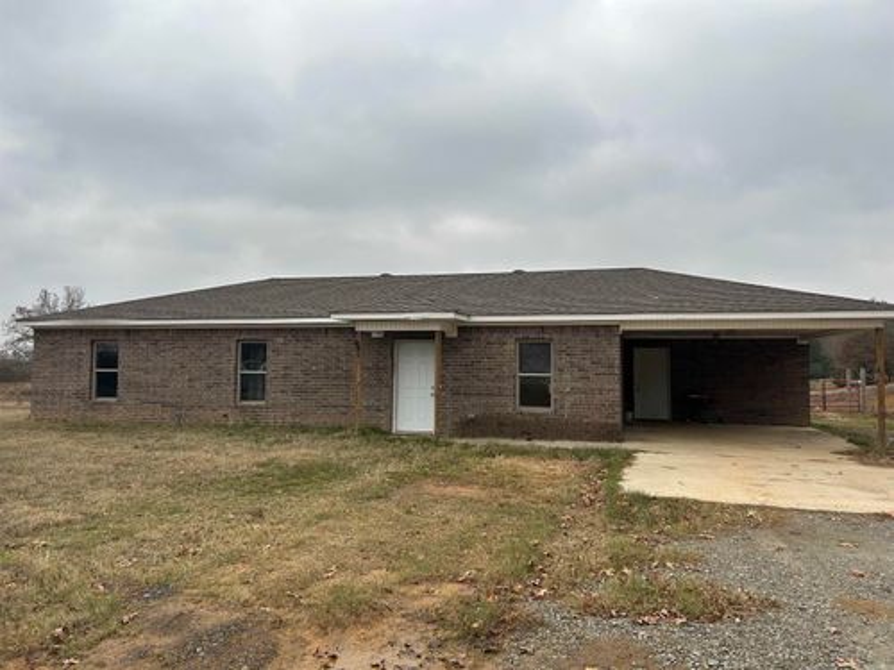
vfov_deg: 53.1
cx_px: 447
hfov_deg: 67.3
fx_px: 671
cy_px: 335
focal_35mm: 26
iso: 50
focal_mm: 5.7
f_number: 1.5
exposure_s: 1/683
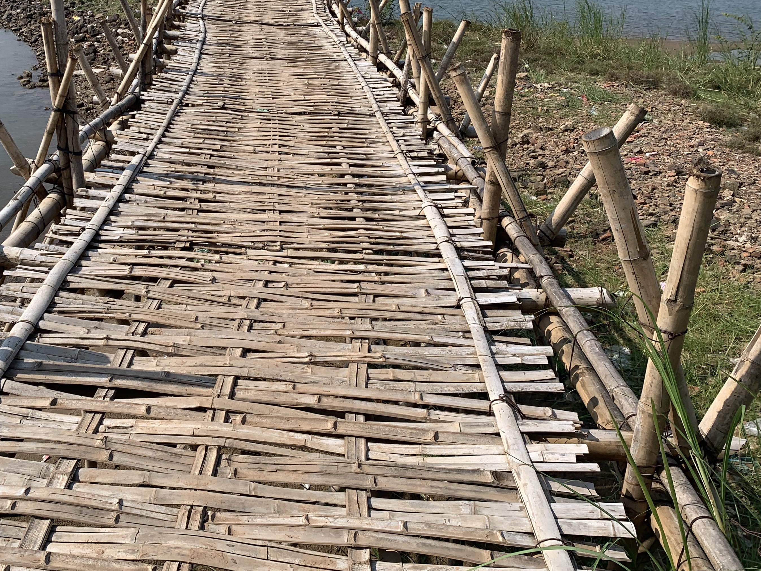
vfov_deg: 36.6
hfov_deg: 46.5
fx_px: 857
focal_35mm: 39
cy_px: 211
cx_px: 208
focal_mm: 4.25
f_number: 1.8
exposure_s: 1/2994
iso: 25
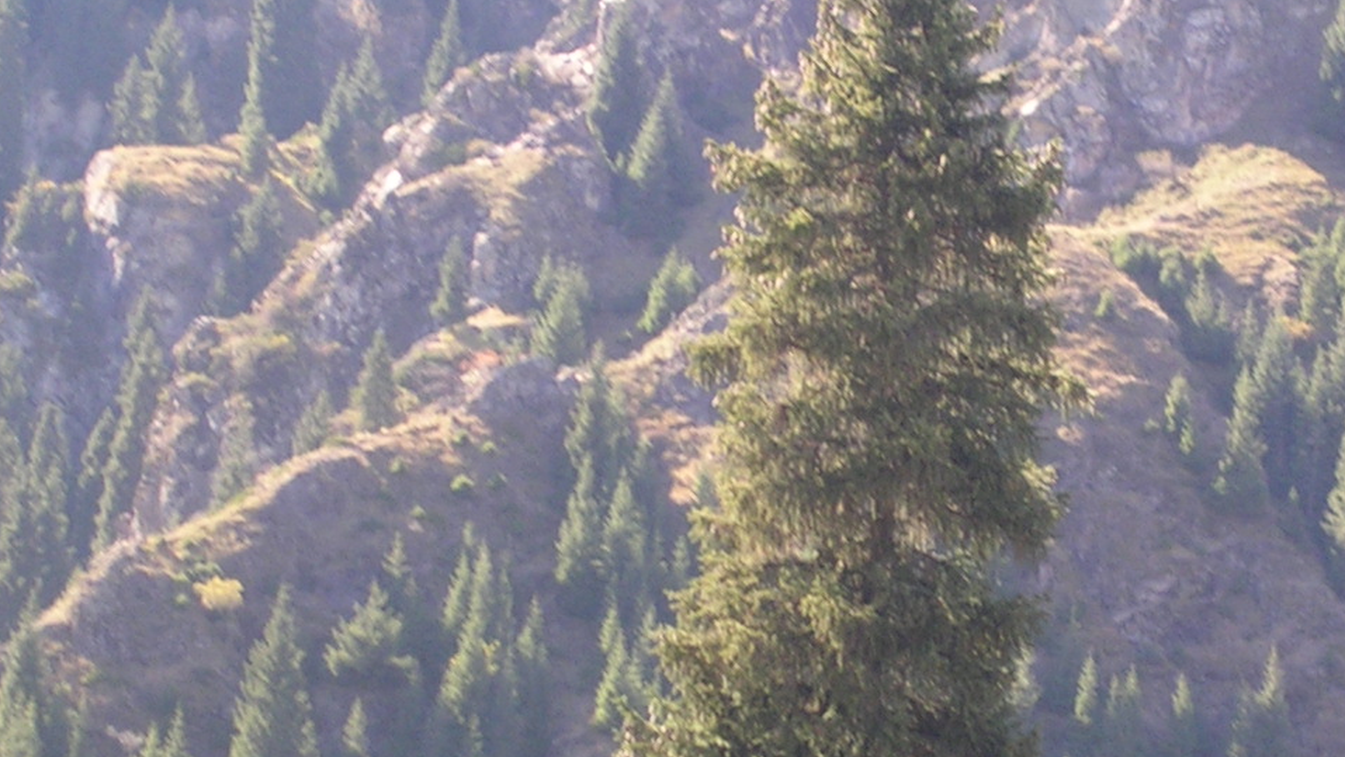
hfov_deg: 8.0
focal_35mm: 268
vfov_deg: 4.5
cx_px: 1226
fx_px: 9561
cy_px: 334
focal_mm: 17.4
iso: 50
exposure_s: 1/54.1
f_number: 4.9
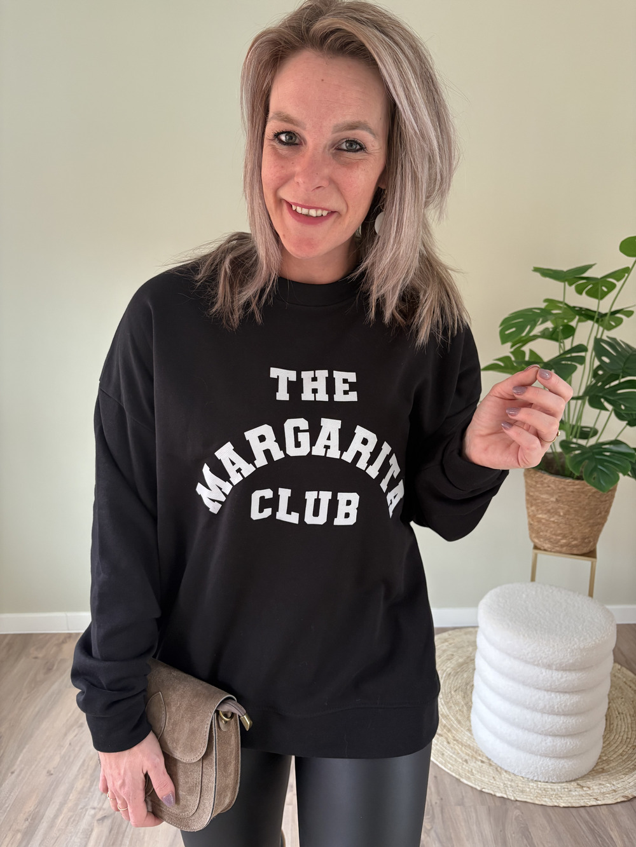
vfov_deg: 67.3
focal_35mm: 26
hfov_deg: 53.1
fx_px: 637
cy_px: 424
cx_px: 318
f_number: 1.6
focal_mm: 5.96
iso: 200
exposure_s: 1/60
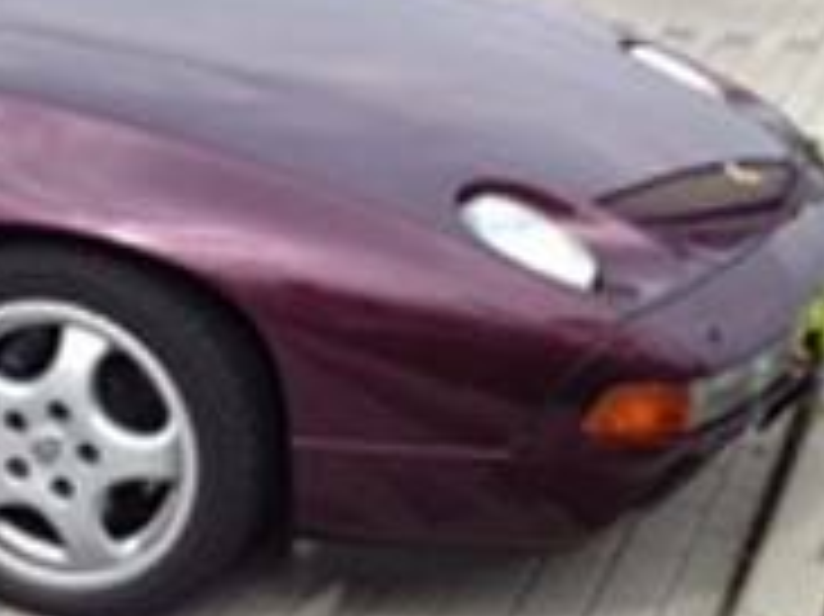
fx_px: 2189
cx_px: -104
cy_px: 180
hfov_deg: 20.3
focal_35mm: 92
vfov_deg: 16.0
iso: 50
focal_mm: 4.28
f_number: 2.4
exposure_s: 1/673
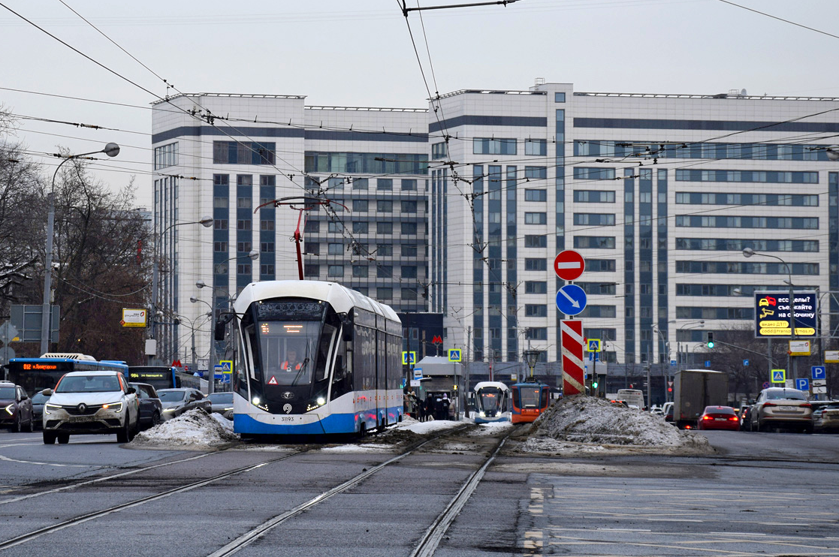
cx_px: 296
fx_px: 3282
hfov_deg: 14.5
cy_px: 227
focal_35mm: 141
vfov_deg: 9.7
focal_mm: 70
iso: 400
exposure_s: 1/500
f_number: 8
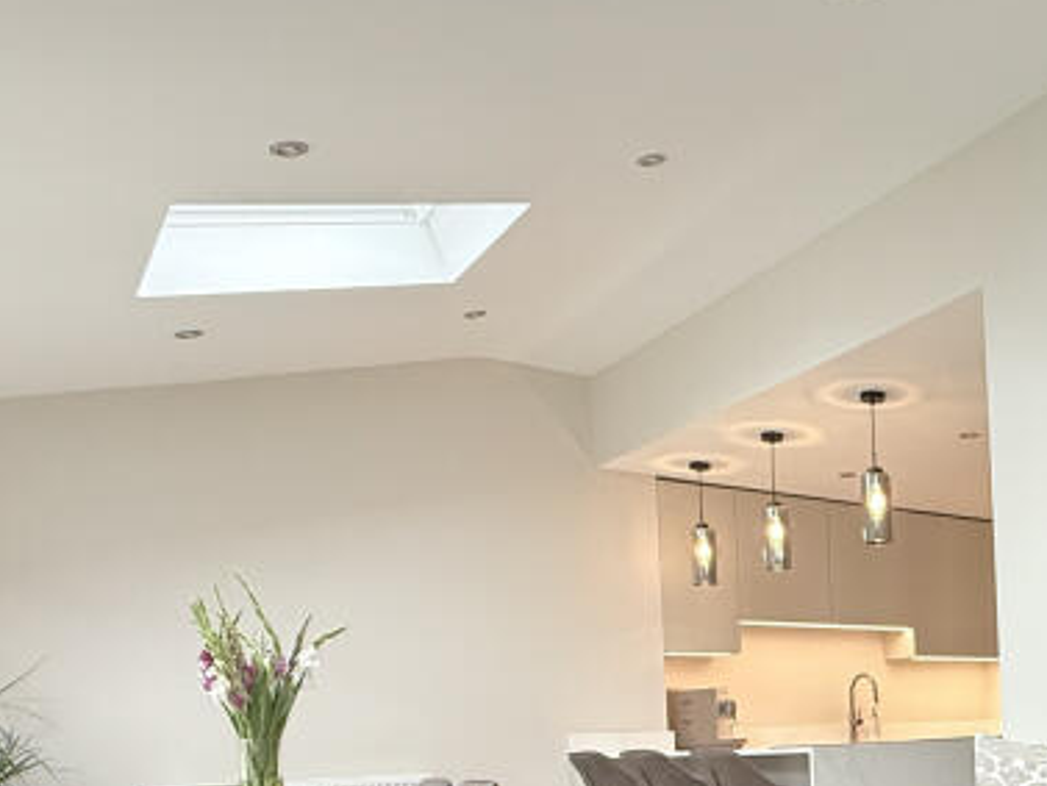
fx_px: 1150
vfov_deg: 35.1
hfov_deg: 42.4
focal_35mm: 38
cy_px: 739
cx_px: 1041
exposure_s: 1/99
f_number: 2.2
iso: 250
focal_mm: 2.22
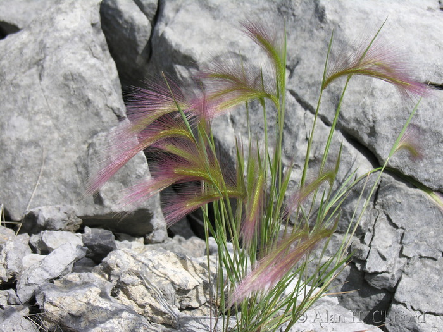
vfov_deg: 17.2
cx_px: 222
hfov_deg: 22.8
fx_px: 1101
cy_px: 166
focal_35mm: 86
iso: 50
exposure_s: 1/468
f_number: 3.9
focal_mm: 21.8
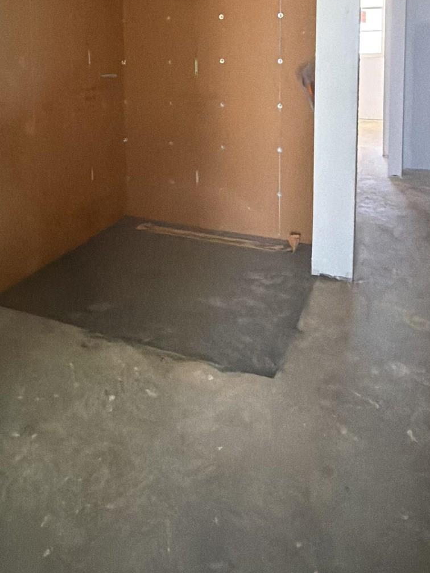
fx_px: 530
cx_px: 155
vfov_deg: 52.1
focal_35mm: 32
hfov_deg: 43.7
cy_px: 92
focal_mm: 2.22
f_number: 2.2
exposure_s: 1/46
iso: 1250
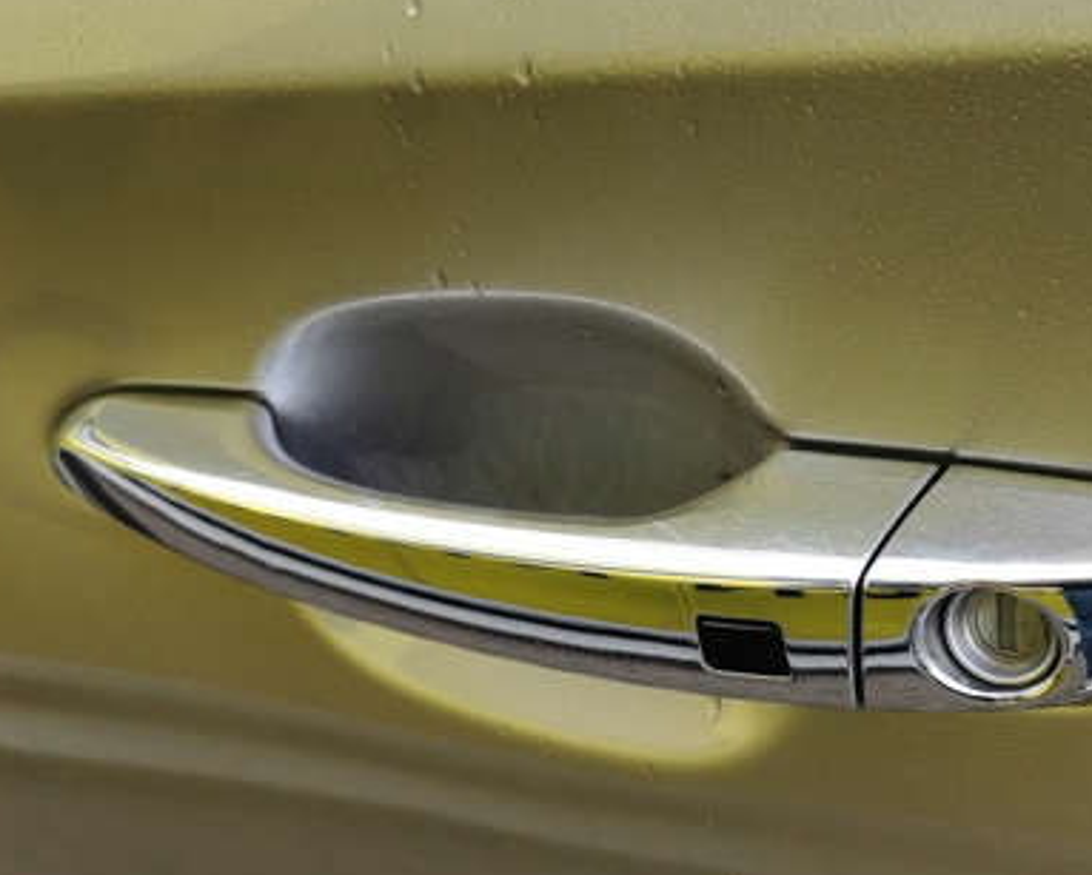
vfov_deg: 27.5
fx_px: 1779
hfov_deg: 33.4
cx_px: 835
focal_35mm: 55
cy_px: 564
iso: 50
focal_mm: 5.58
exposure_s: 1/241
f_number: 1.8
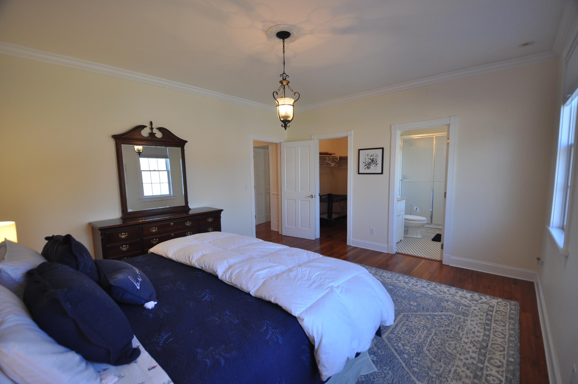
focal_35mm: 15
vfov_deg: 77.2
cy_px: 192
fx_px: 241
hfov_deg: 100.5
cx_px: 289
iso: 400
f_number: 4
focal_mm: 10
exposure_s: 1/60
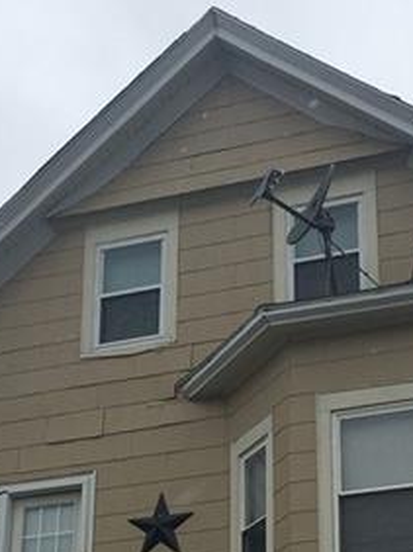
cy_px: 530
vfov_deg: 23.8
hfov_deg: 18.5
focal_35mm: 79
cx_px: 315
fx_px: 1259
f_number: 2.2
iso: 25
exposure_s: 1/1326
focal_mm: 4.15
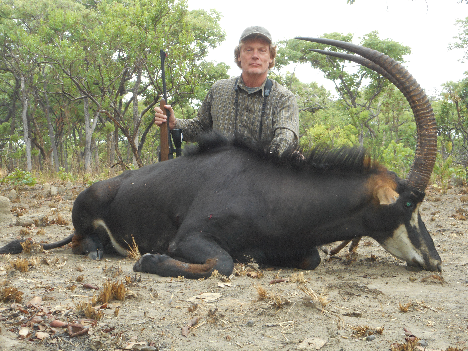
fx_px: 690
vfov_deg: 28.6
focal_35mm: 51
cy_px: 176
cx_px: 234
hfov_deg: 37.5
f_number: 4.9
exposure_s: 1/60
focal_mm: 9.1
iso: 200
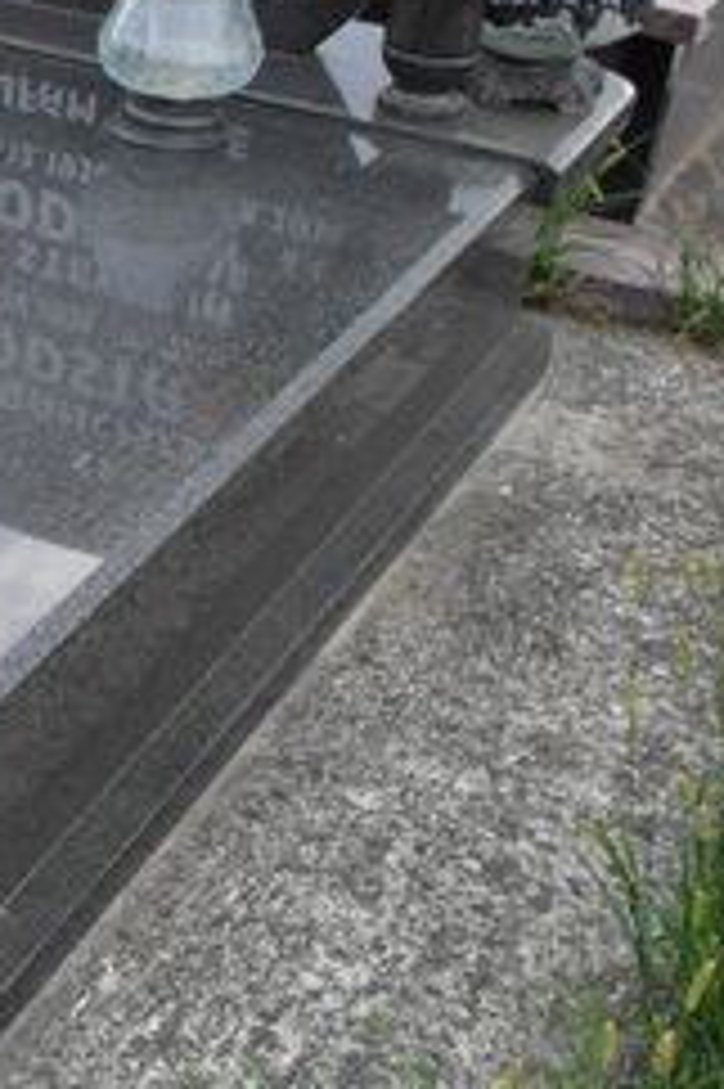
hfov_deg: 18.1
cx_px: -400
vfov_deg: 30.2
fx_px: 1994
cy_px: 333
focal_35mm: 66
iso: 80
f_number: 3.4
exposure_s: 1/90
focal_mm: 5.2
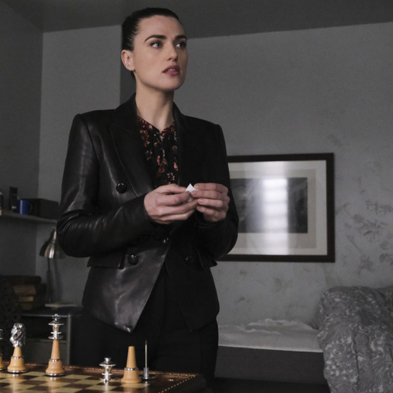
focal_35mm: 52
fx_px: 668
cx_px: 155
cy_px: 193
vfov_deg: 32.8
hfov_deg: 32.7
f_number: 3.2
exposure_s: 1/200
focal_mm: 26.6
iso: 10000
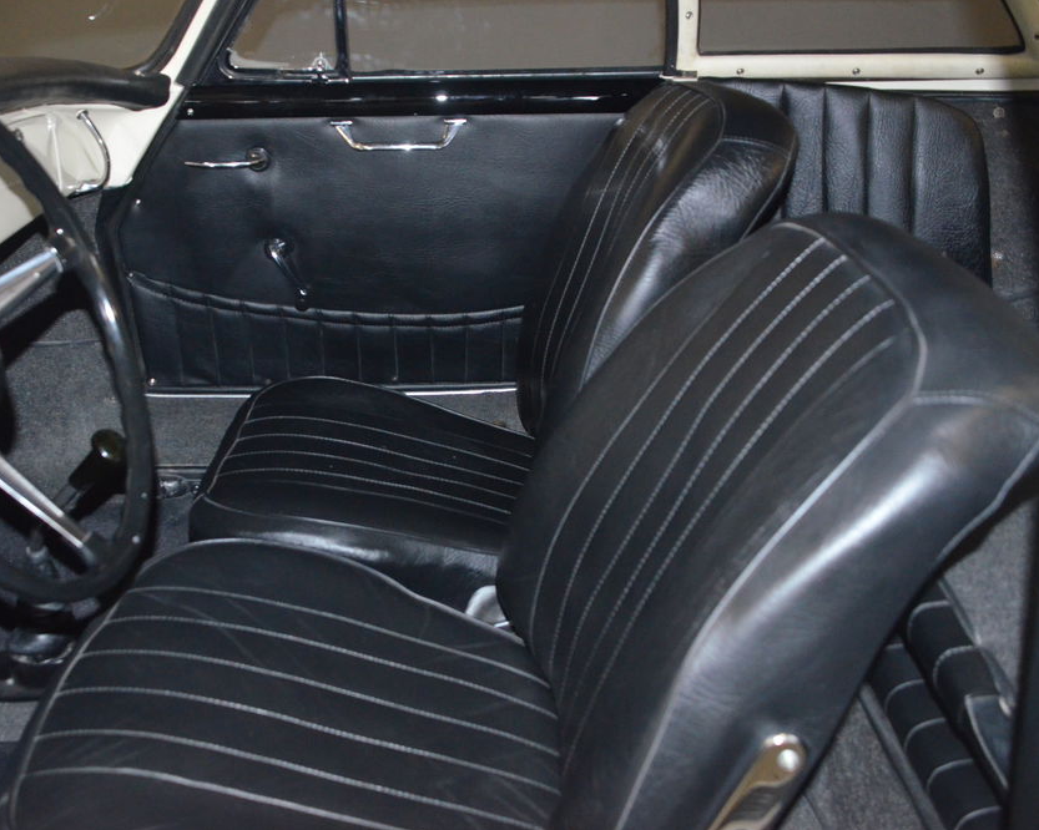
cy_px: 411
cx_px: 414
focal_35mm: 38
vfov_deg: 39.1
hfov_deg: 47.7
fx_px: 1168
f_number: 3.8
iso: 3200
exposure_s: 1/60
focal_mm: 22
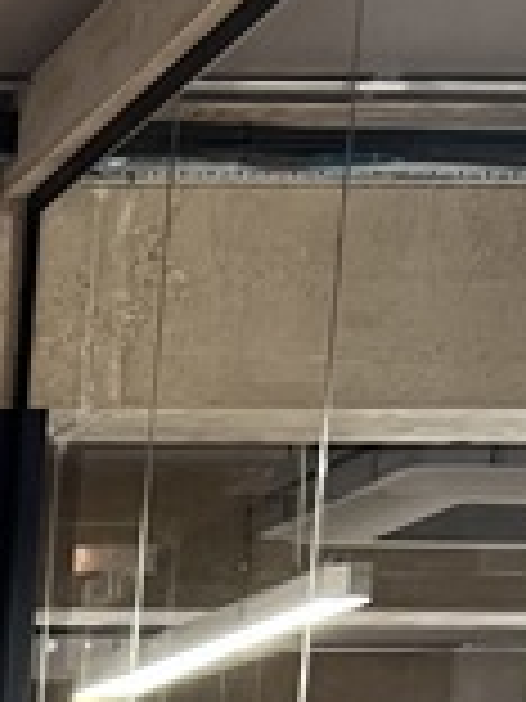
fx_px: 3465
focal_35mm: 171
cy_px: 1778
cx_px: -1025
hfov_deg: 7.6
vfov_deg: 9.9
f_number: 1.5
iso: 80
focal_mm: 5.7
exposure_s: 1/50
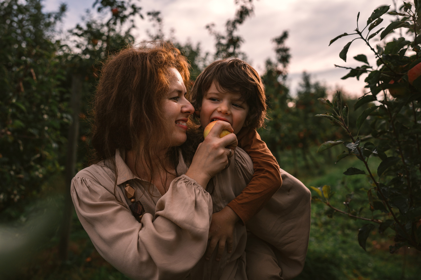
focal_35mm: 35
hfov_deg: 54.4
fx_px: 409
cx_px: 210
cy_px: 140
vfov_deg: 37.9
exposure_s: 1/1000
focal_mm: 35
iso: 100
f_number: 2.8
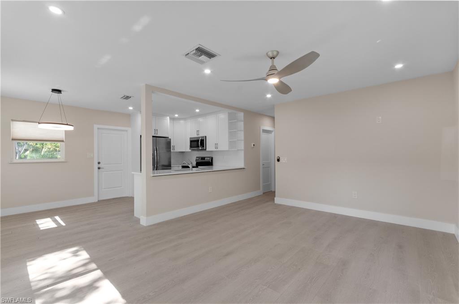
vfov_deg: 77.1
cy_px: 152
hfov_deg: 100.5
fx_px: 191
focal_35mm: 15
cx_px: 230
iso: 500
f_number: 8
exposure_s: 1/30
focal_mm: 10
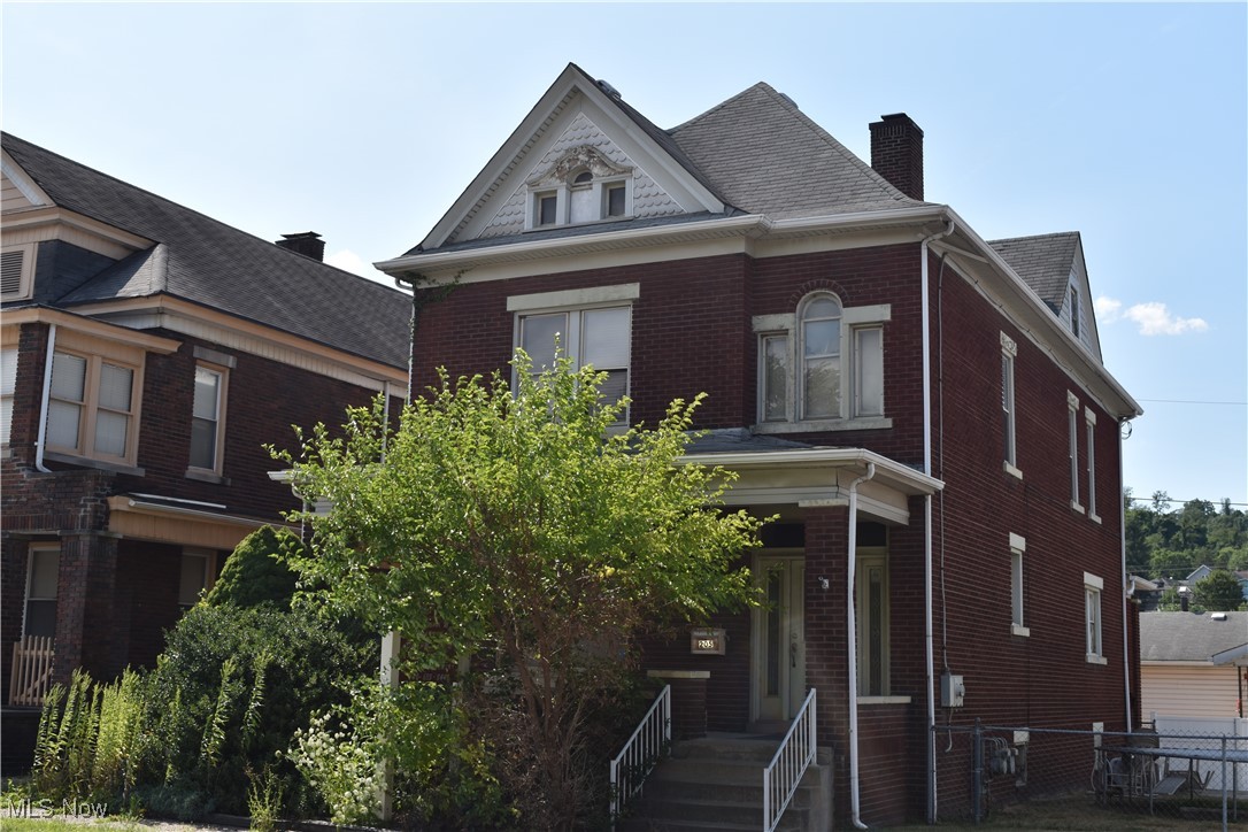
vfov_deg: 29.9
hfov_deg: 43.6
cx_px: 624
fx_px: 1560
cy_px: 416
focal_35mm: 45
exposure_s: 1/200
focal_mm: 30
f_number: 10
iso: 100
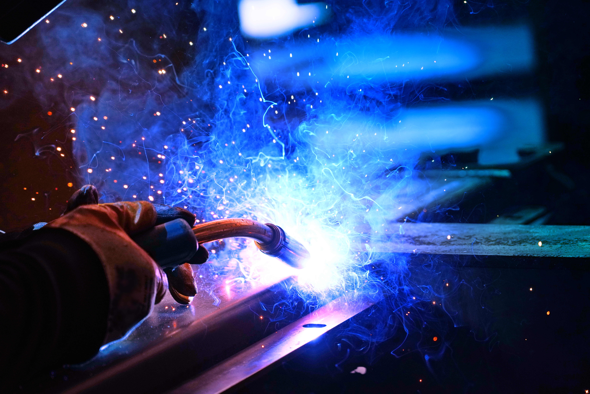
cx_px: 295
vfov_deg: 13.0
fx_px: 1721
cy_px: 197
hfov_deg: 19.5
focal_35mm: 105
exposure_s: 1/4000
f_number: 4.5
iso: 2000
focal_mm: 105
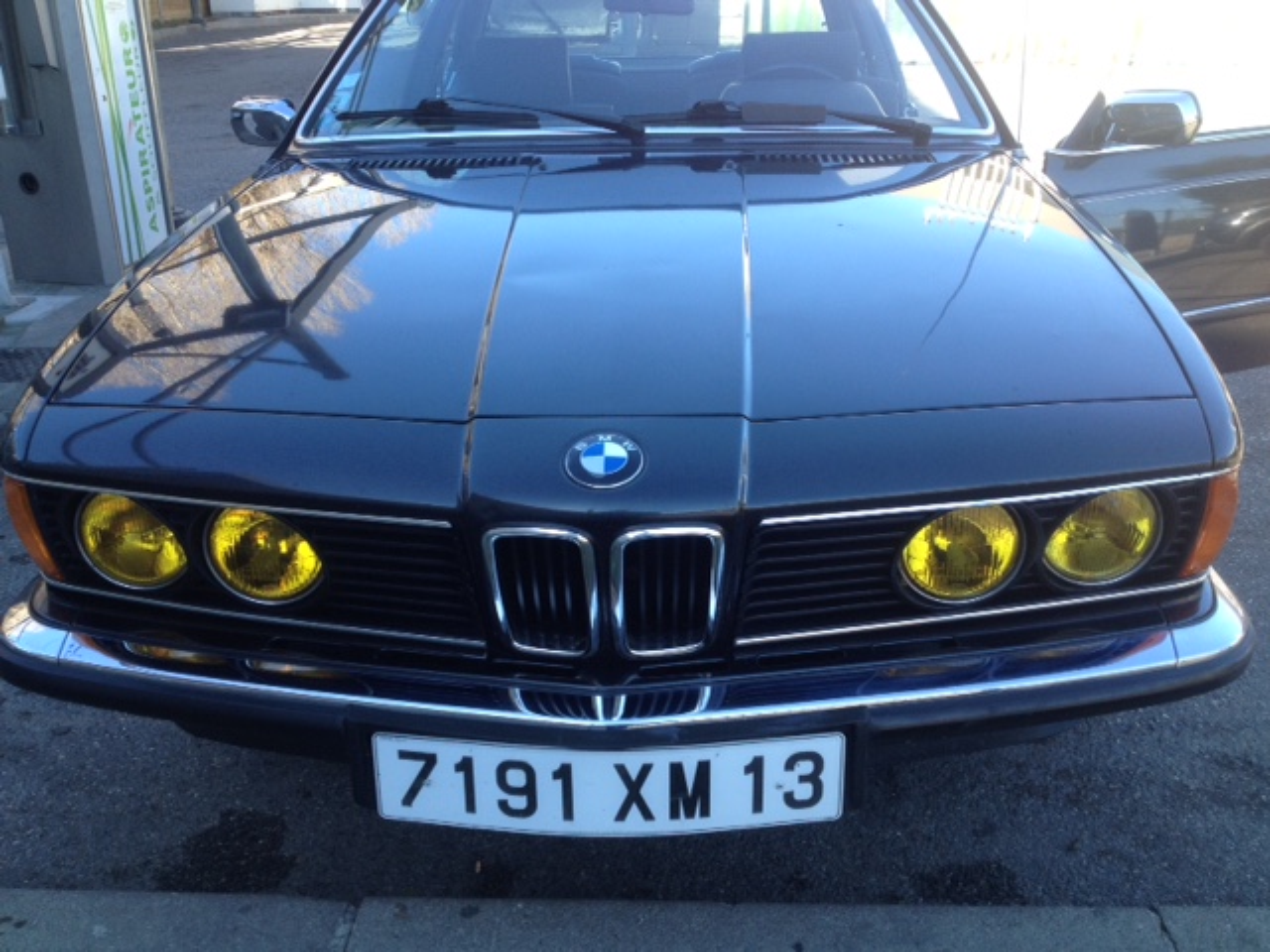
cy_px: 476
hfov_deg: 52.6
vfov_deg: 40.7
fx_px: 1284
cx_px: 635
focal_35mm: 35
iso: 50
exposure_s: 1/192
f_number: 2.4
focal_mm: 4.28
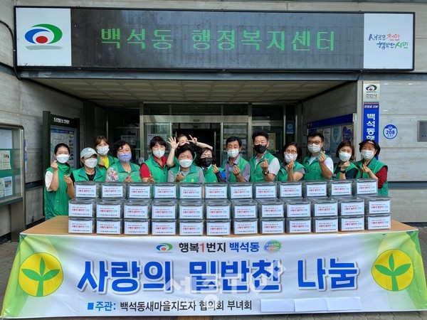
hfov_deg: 67.3
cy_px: 160
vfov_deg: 53.1
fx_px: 321
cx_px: 214
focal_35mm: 26
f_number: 1.8
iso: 32
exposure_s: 1/719
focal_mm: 4.25
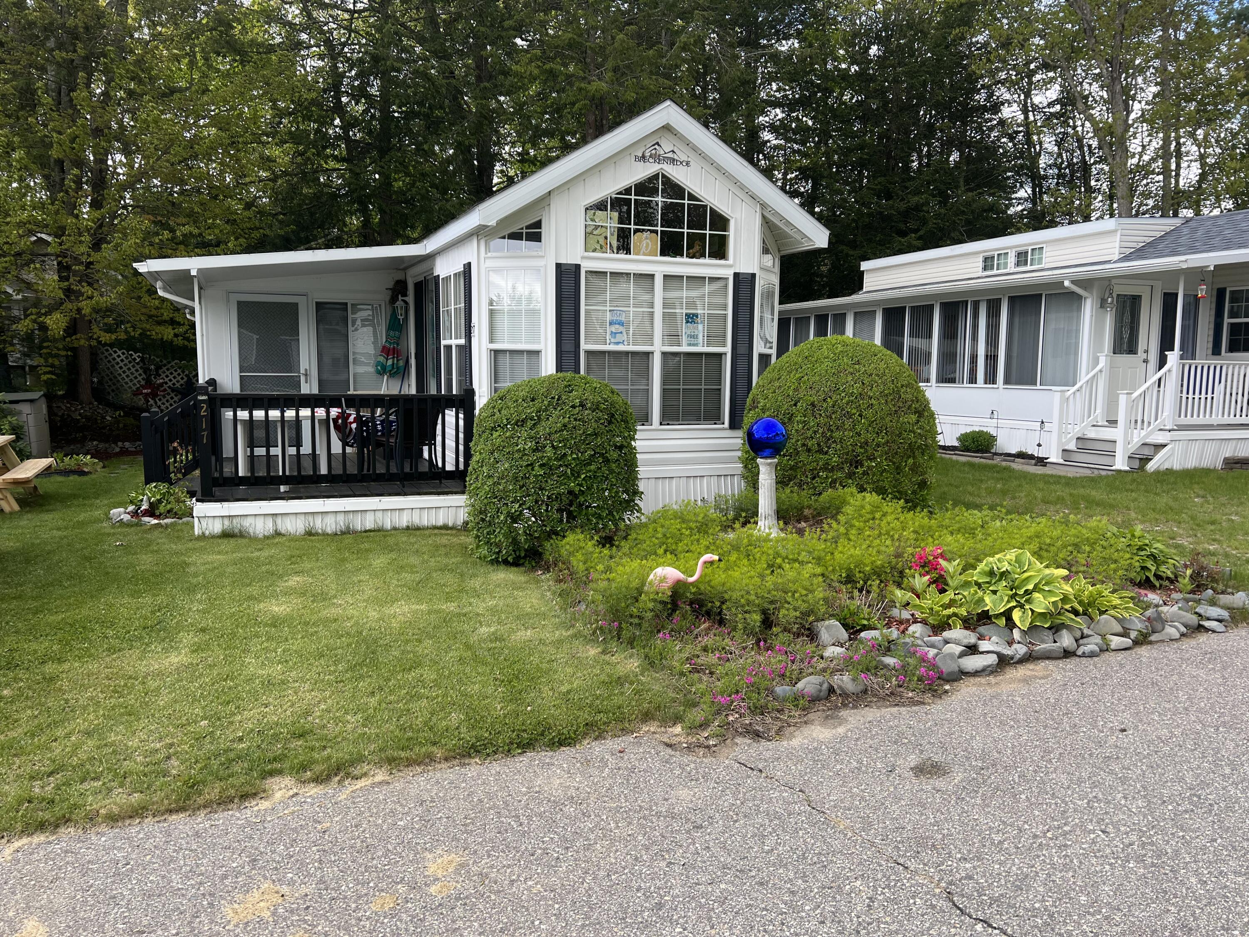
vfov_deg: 53.1
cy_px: 468
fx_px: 938
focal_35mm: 26
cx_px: 624
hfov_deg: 67.3
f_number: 1.5
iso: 50
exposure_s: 1/674
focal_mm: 5.7
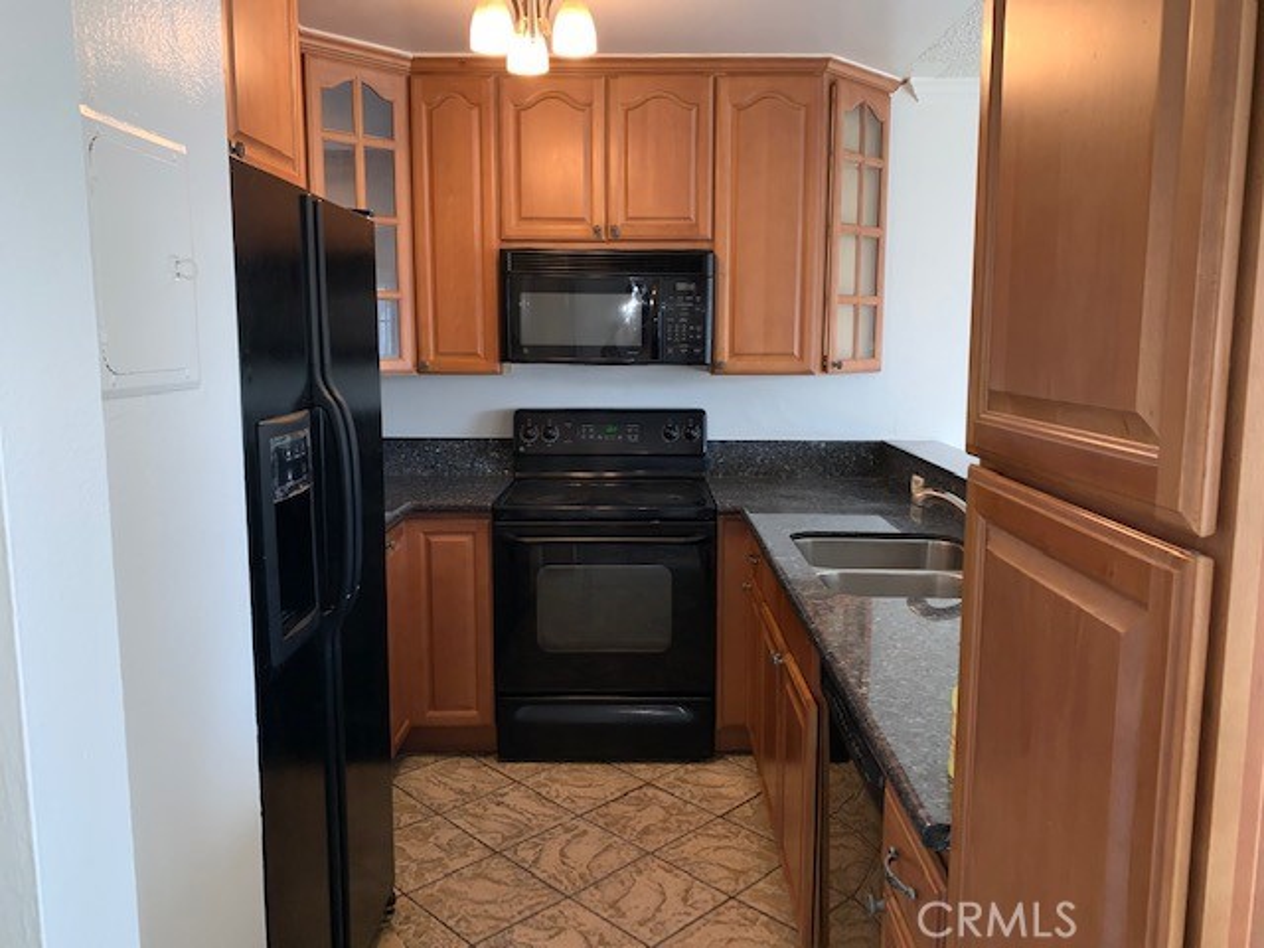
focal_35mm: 26
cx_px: 632
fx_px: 949
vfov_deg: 53.1
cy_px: 474
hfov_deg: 67.3
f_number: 1.8
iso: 25
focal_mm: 4.25
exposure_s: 1/60
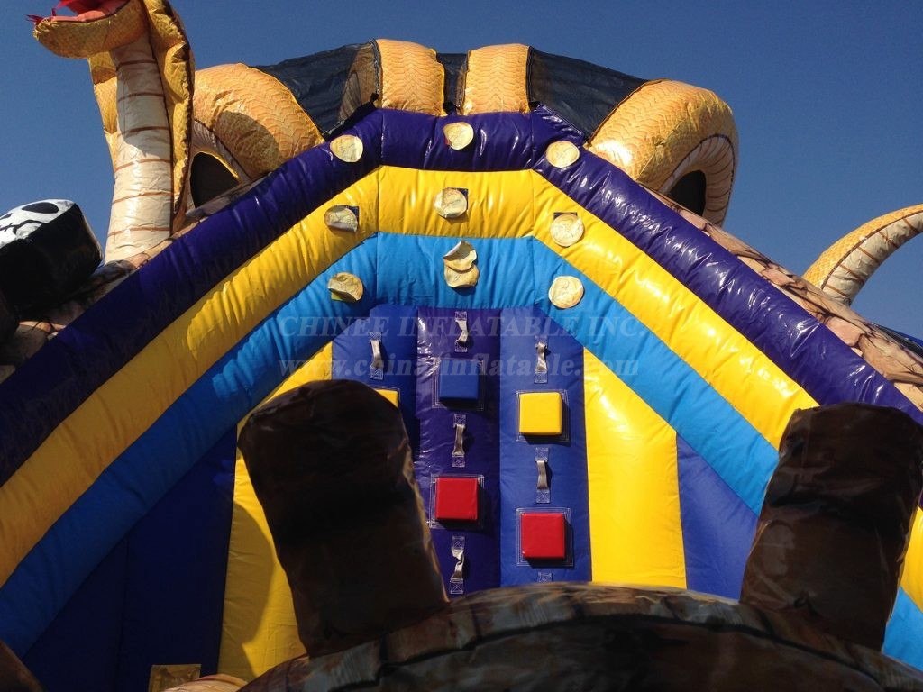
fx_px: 880
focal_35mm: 33
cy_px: 346
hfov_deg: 55.4
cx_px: 462
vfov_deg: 42.9
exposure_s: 1/2710
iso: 50
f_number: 2.4
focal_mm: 4.12
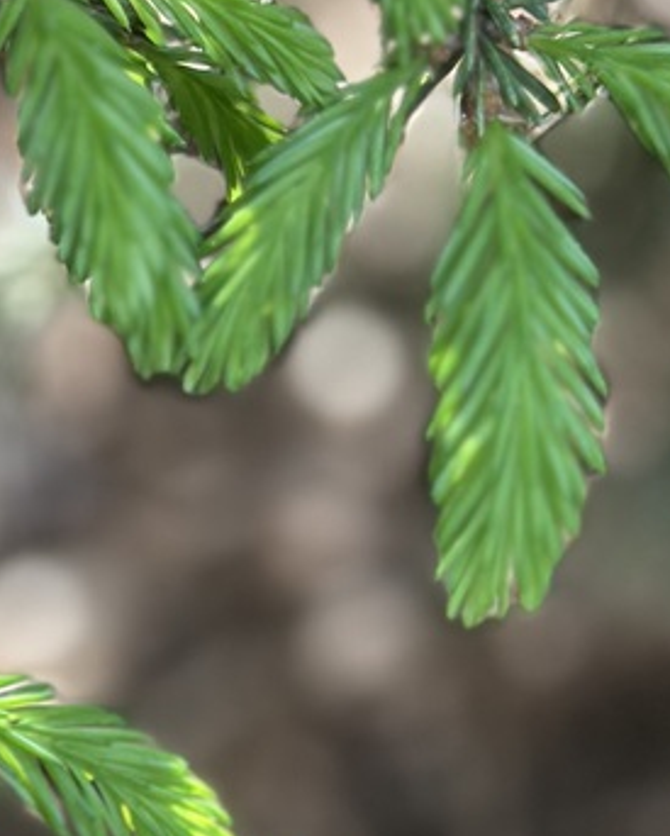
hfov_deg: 7.9
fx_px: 4728
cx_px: -475
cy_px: 938
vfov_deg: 10.0
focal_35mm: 191
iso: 64
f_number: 1.78
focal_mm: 6.86
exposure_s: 1/175
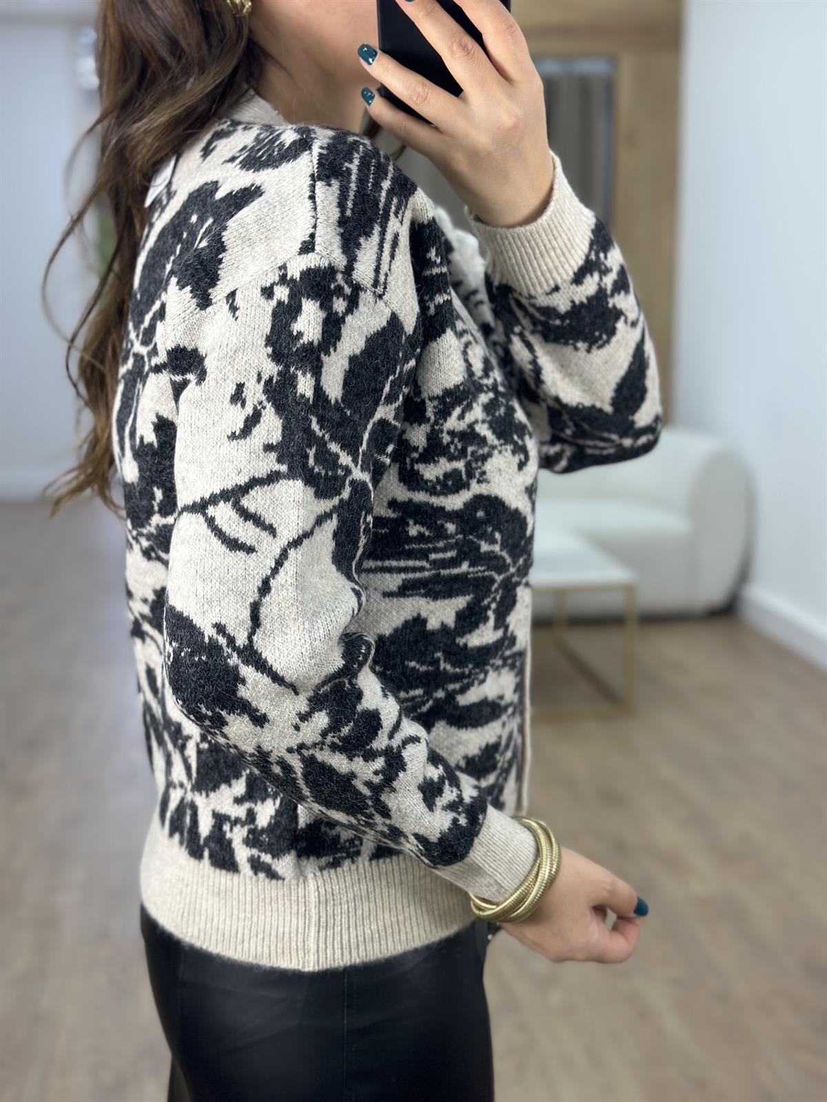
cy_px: 551
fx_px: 1529
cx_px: 414
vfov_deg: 39.7
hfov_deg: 30.3
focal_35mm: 48
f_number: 1.78
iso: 100
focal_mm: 6.86
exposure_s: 1/100
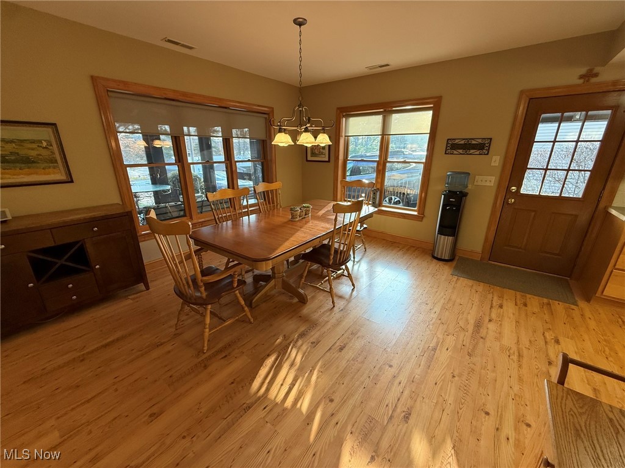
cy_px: 234
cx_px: 312
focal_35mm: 14
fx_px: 253
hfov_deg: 102.1
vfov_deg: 85.7
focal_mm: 2.22
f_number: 2.2
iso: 160
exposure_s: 1/120
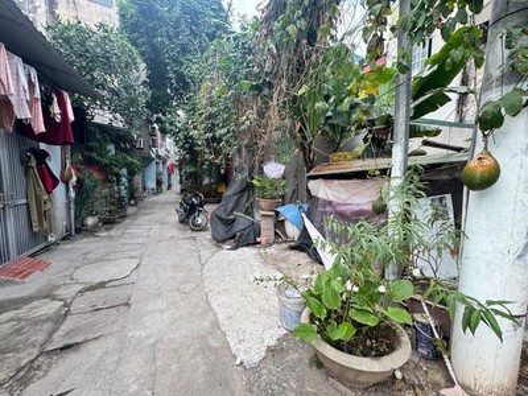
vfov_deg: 85.7
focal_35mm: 14
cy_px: 198
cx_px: 264
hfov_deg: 102.1
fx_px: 214
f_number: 2.2
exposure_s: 1/99
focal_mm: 2.22
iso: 50
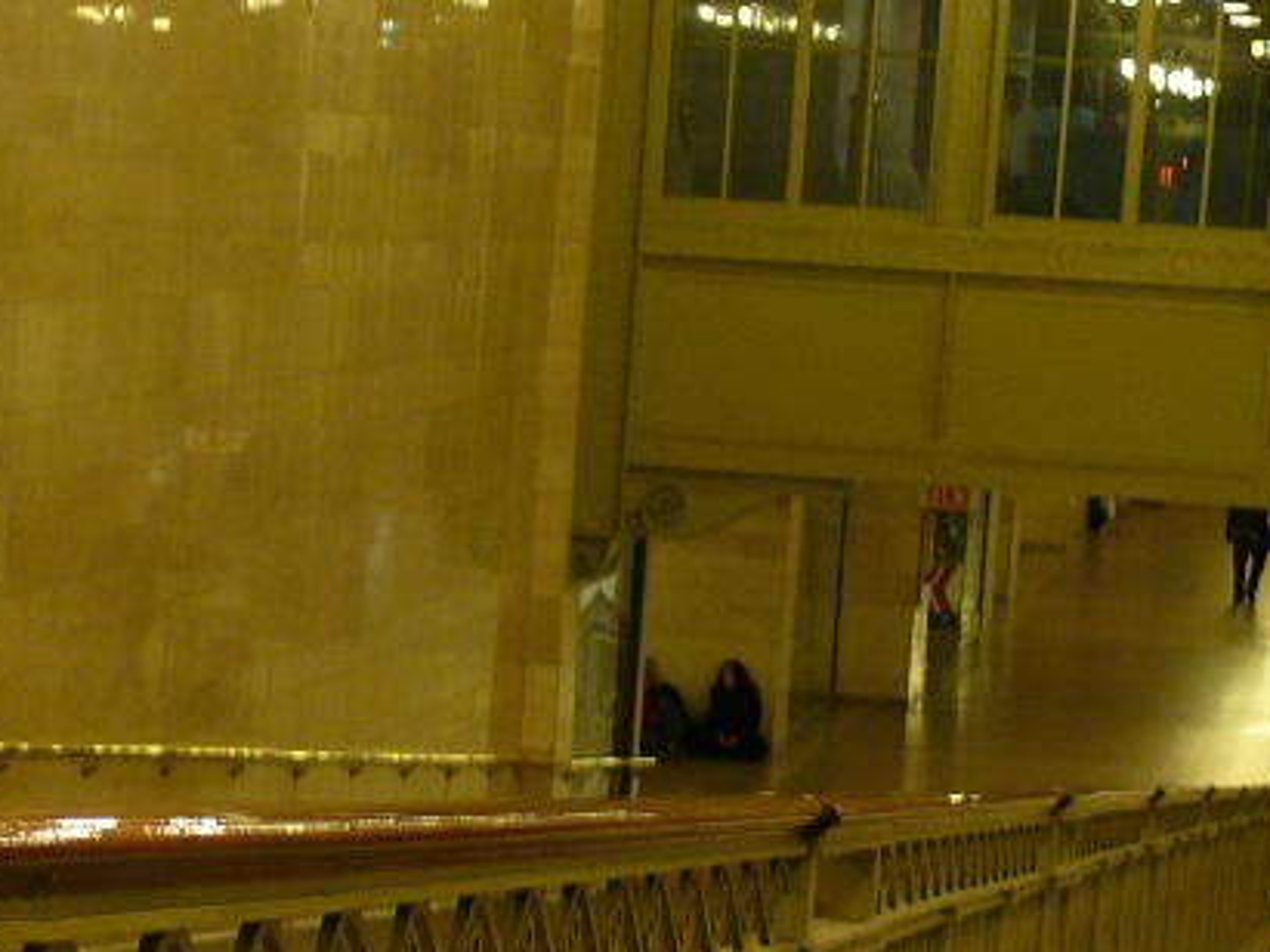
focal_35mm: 123
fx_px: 4511
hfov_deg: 15.9
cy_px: 872
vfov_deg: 12.0
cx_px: 250
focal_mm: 12.3
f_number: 3.2
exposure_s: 1/20
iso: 200
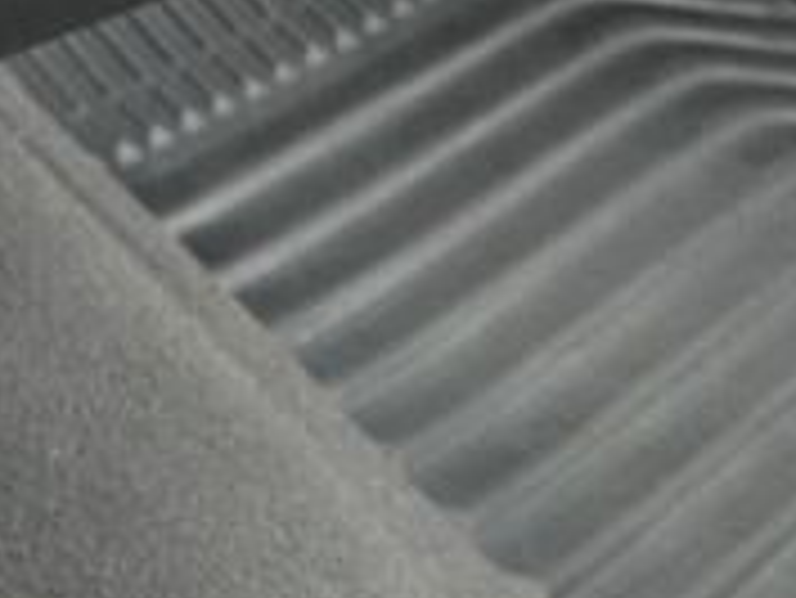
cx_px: -234
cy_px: -342
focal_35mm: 83
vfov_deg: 16.1
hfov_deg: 21.4
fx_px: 1910
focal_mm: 5.4
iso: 800
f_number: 1.8
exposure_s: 1/60
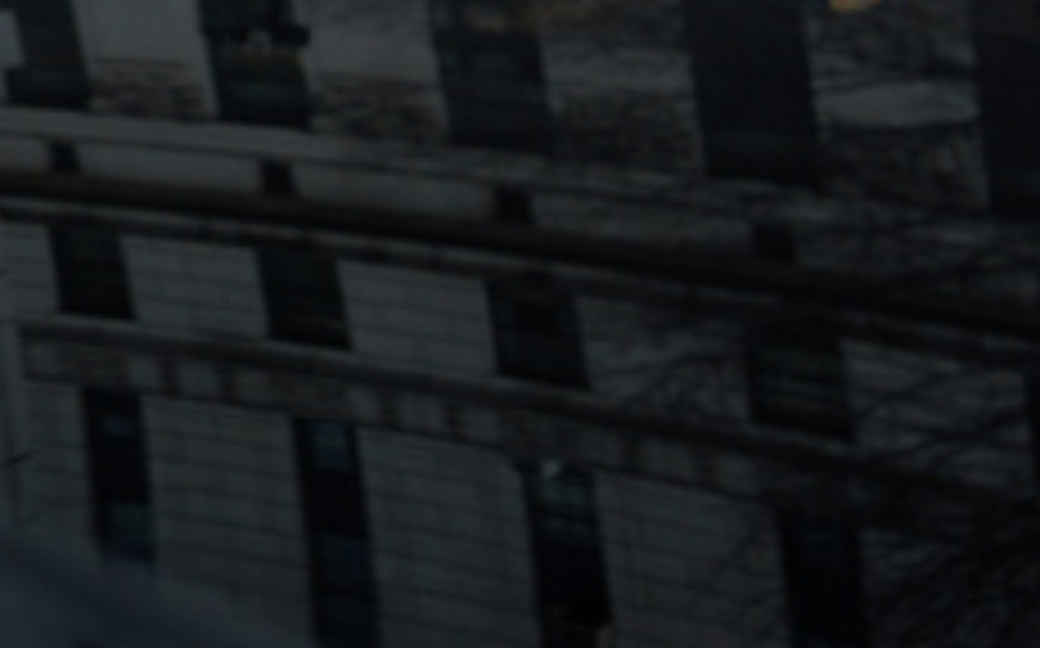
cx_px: -599
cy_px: -794
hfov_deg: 14.7
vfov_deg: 9.2
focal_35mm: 131
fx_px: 3710
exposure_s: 1/400
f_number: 2.8
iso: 125
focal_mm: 29
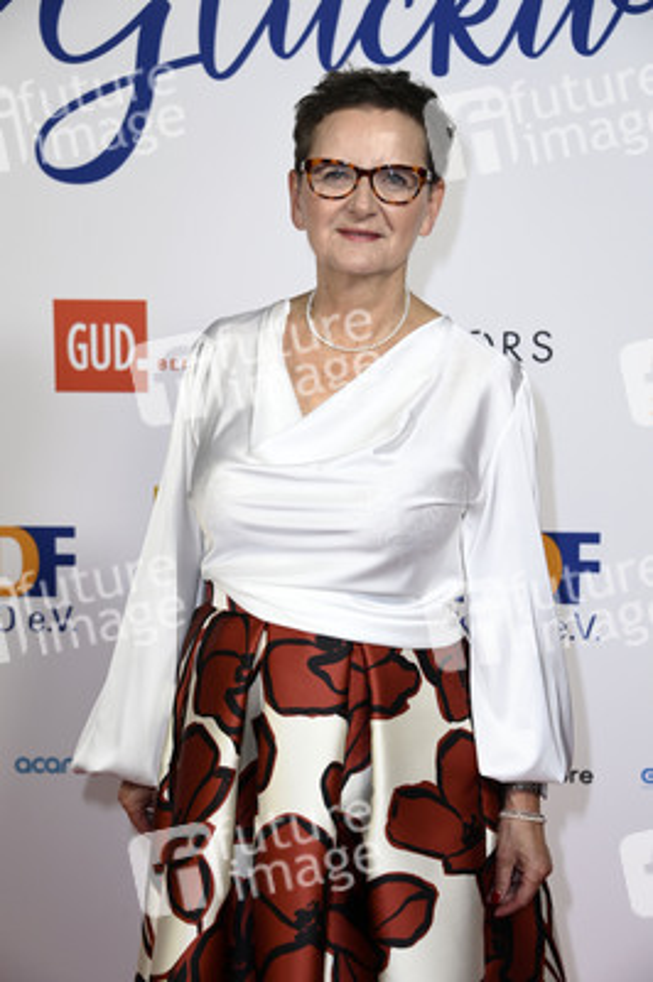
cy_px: 491
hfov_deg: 17.5
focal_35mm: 78
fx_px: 2126
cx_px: 326
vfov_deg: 26.0
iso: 640
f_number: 5.6
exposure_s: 1/200
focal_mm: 78
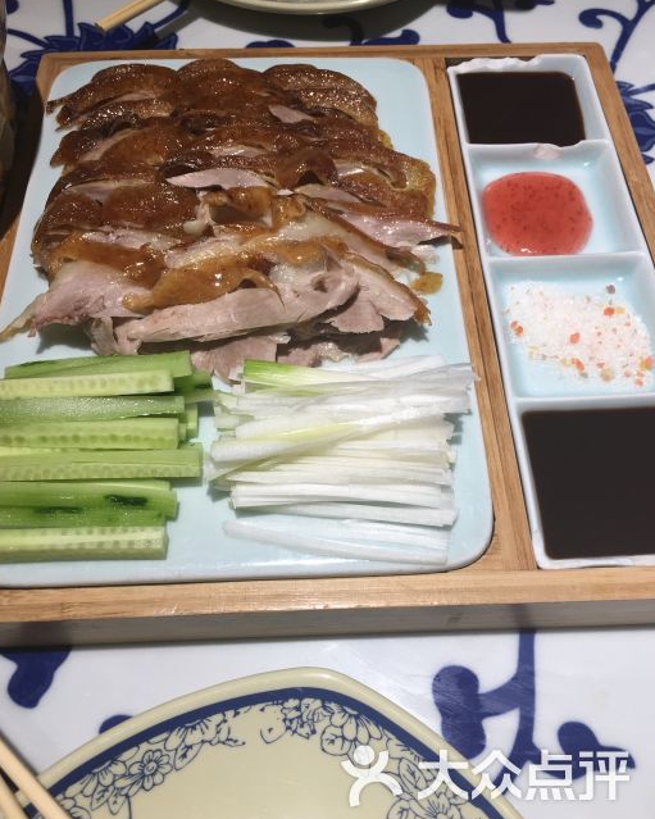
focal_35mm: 31
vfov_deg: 57.2
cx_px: 326
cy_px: 393
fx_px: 751
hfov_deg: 47.1
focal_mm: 4.15
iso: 40
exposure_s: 1/100
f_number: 2.2
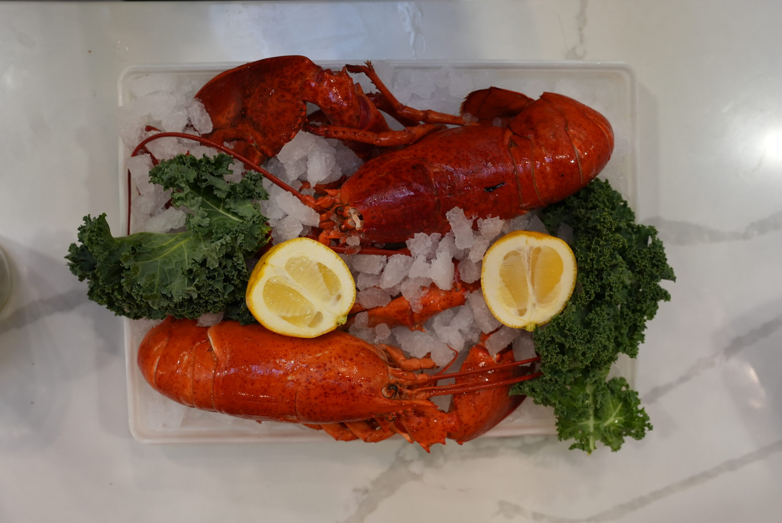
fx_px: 761
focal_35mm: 35
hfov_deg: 54.4
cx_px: 391
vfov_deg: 37.9
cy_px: 262
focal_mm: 35
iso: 500
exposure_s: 1/160
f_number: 4.5
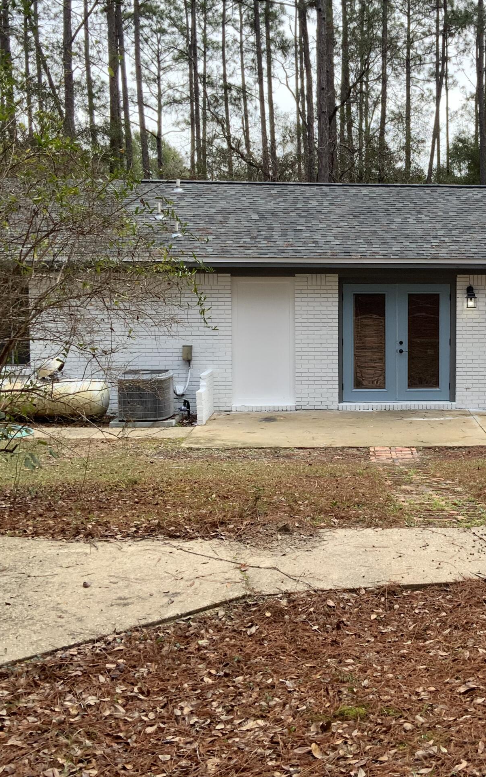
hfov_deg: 26.1
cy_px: 338
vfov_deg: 41.8
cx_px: 431
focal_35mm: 48
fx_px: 1017
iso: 16
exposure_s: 1/264
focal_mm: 3
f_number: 1.8
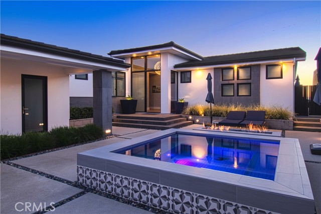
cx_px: 160
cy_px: 107
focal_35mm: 21
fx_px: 187
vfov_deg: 59.4
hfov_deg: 81.2
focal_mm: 14
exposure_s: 1.3
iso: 250
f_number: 16
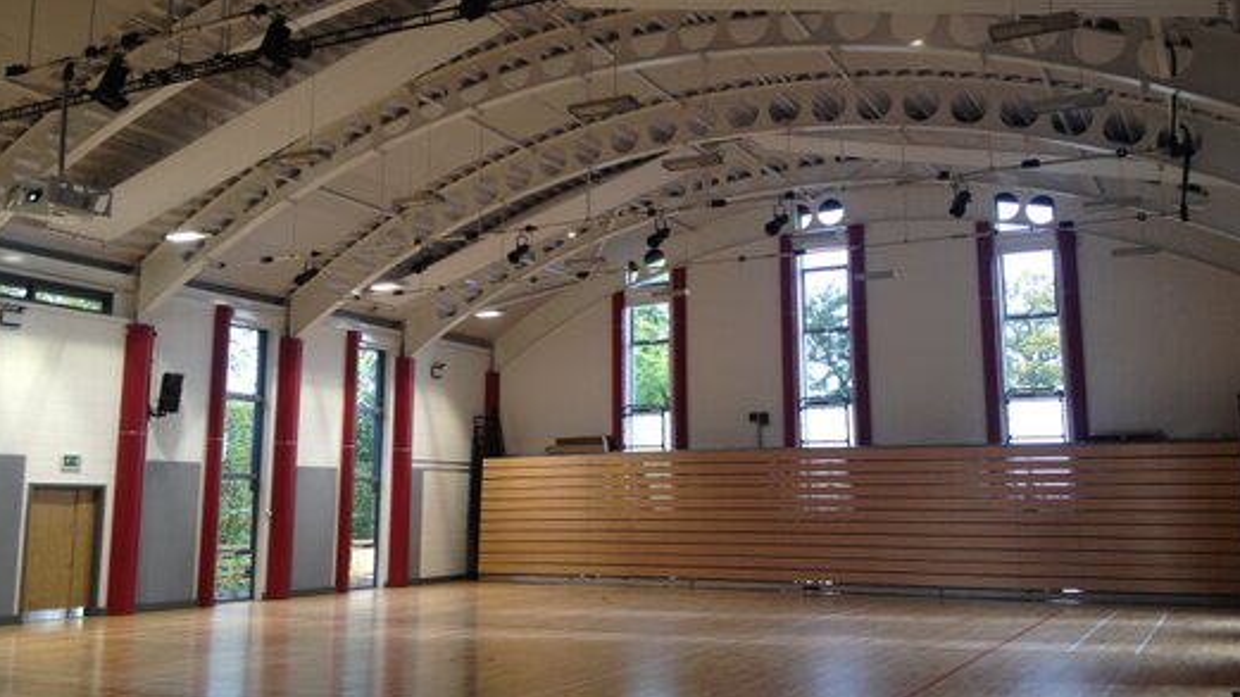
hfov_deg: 51.6
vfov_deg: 30.4
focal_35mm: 39
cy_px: 300
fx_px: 1282
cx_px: 627
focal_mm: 4.28
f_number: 2.4
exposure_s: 1/30
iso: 50
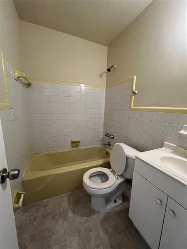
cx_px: 94
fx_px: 94
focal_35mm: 13
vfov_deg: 106.2
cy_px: 124
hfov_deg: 89.9
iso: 200
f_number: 1.8
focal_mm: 1.57
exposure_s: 1/60
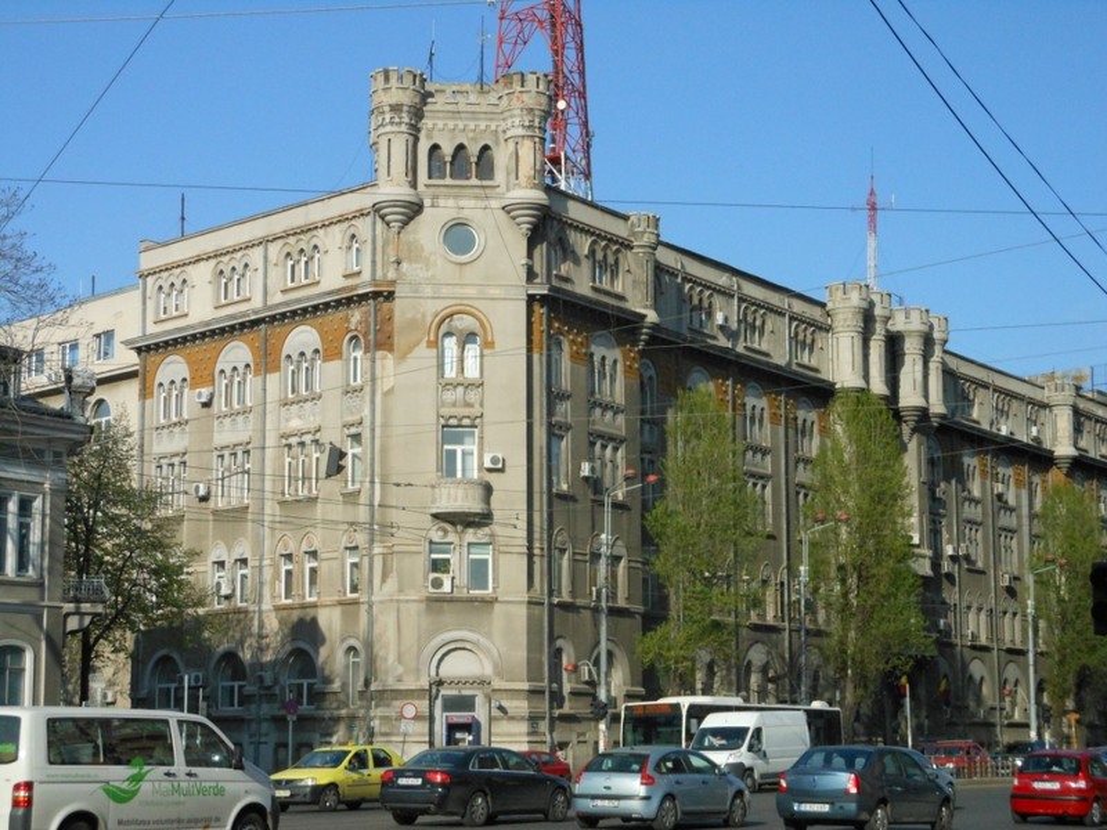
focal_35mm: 66
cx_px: 554
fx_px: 2111
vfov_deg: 22.3
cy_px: 415
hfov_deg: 29.4
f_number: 13.6
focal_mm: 11.7
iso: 400
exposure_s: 1/400
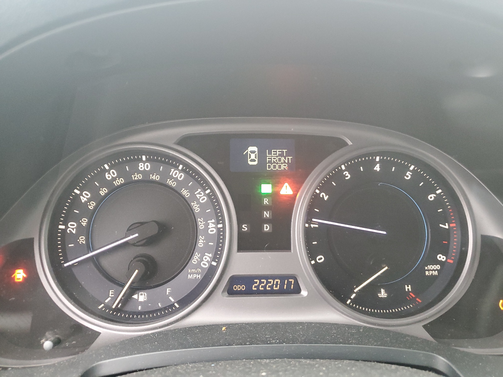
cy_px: 188
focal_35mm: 26
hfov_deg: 67.3
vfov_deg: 53.1
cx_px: 252
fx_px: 378
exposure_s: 1/25
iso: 299
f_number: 1.5
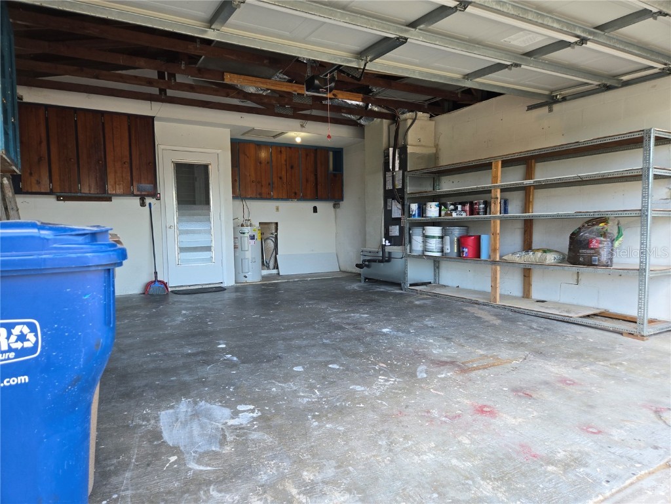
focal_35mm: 23
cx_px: 336
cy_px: 252
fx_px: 446
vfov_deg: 58.9
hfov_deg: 73.9
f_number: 1.8
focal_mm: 5.4
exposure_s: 1/180
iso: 80
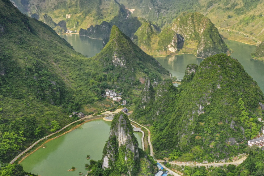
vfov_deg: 29.2
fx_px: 337
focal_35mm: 46
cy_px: 108
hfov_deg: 42.7
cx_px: 148
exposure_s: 1/100
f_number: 7.1
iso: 400
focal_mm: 10.26
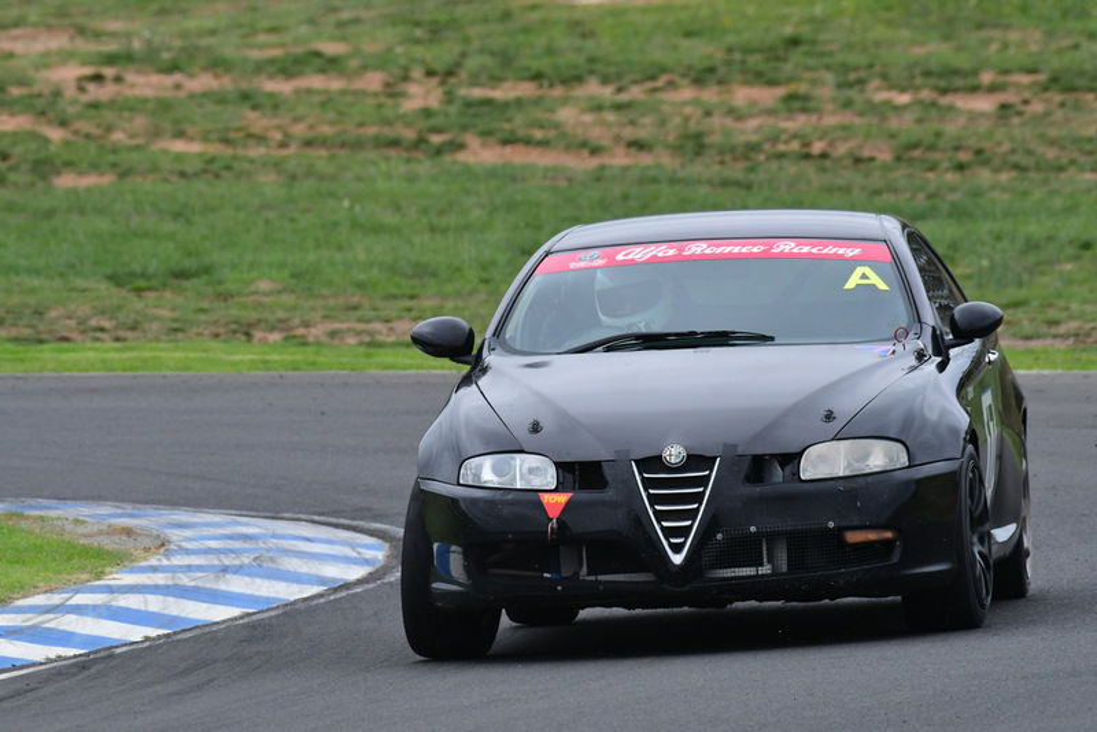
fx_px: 22861
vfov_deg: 1.8
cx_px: 548
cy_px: 366
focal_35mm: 750
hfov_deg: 2.7
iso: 1250
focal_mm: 500
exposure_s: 1/640
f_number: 11
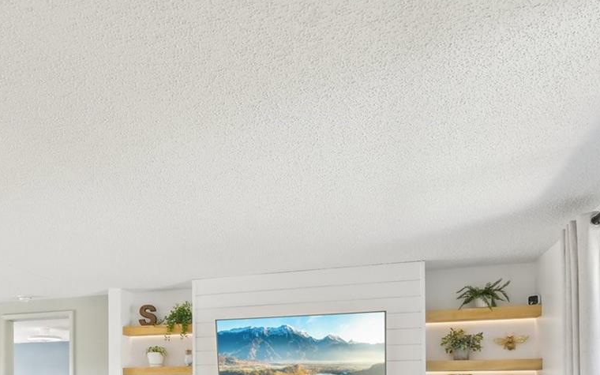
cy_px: 385
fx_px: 491
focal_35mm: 30
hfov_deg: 61.3
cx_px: 198
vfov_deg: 37.0
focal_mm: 14
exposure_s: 1/25
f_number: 8
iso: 400
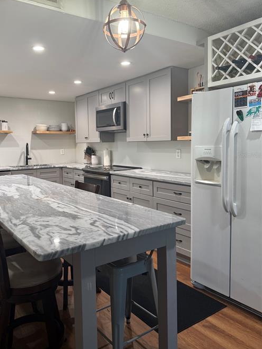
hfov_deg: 49.6
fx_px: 282
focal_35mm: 28
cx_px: 110
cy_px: 155
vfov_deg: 63.2
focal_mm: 6.76
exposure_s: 1/60
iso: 125
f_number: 1.78
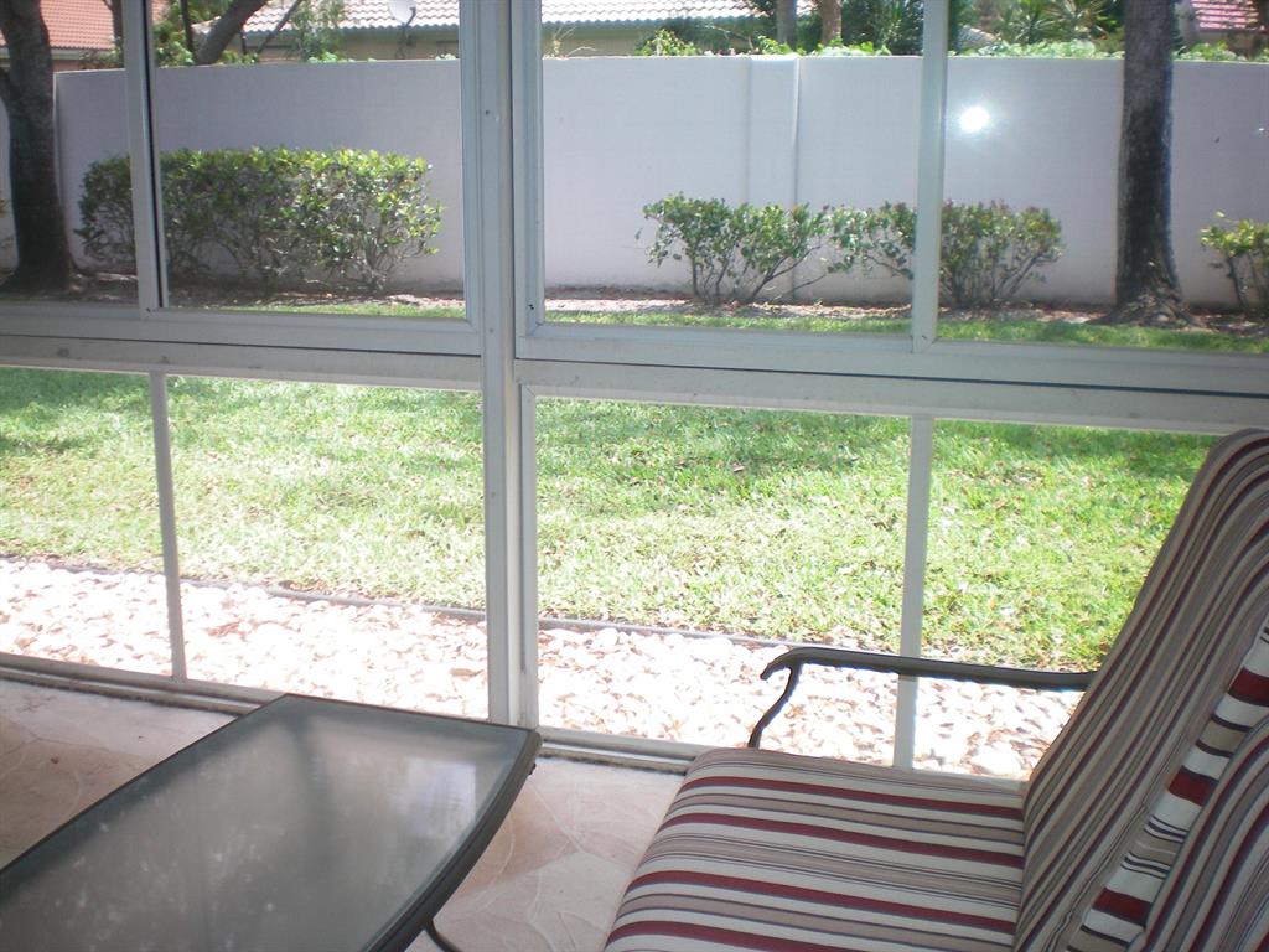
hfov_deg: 49.0
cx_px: 634
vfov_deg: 37.7
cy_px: 476
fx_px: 1393
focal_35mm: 38
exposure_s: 1/200
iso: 64
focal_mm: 6.3
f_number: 3.1
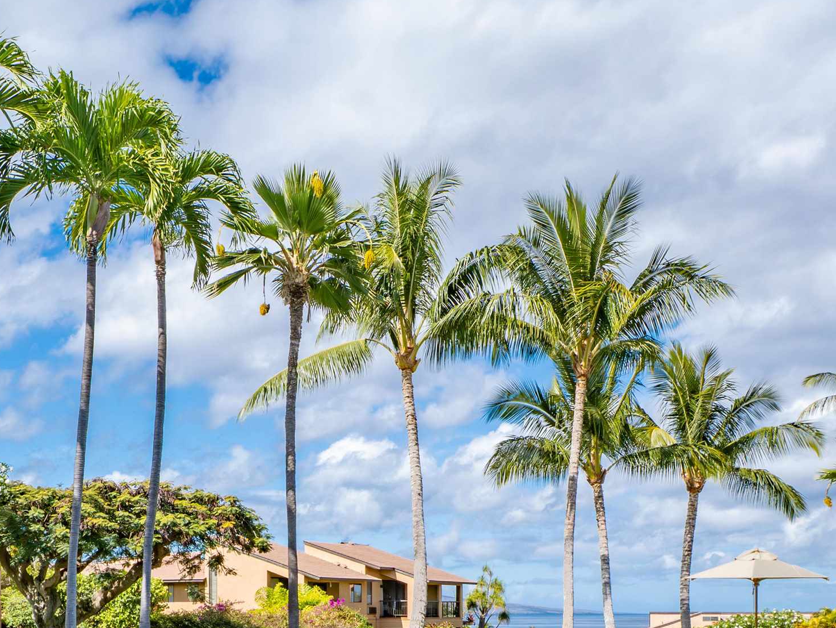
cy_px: 620
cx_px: 273
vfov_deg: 27.5
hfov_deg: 37.7
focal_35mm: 50
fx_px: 1208
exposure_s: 1/250
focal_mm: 12
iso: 500
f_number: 9
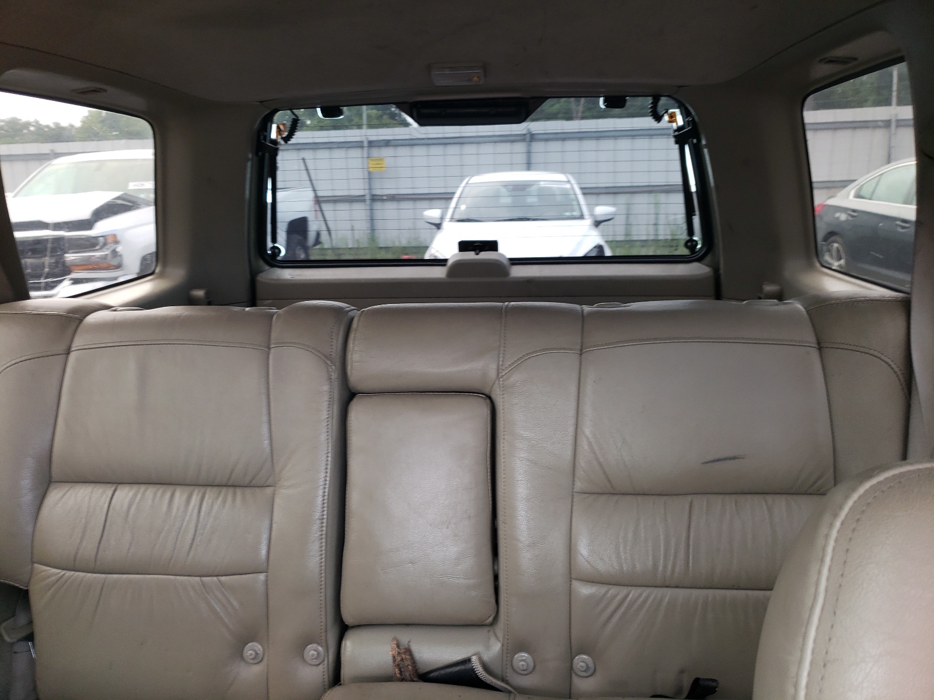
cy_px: 350
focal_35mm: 26
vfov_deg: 53.1
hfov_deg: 67.3
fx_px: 702
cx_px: 467
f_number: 1.5
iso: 53
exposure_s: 1/60.2
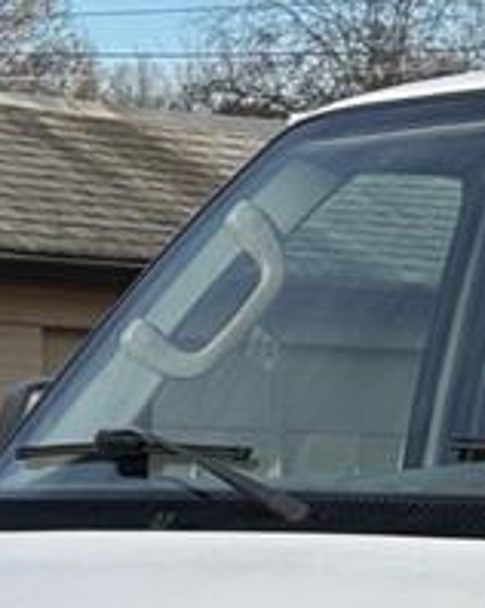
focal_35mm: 263
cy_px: 823
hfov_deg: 5.8
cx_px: 777
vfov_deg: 7.3
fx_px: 4726
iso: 32
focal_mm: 5.96
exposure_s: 1/2193
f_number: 1.6
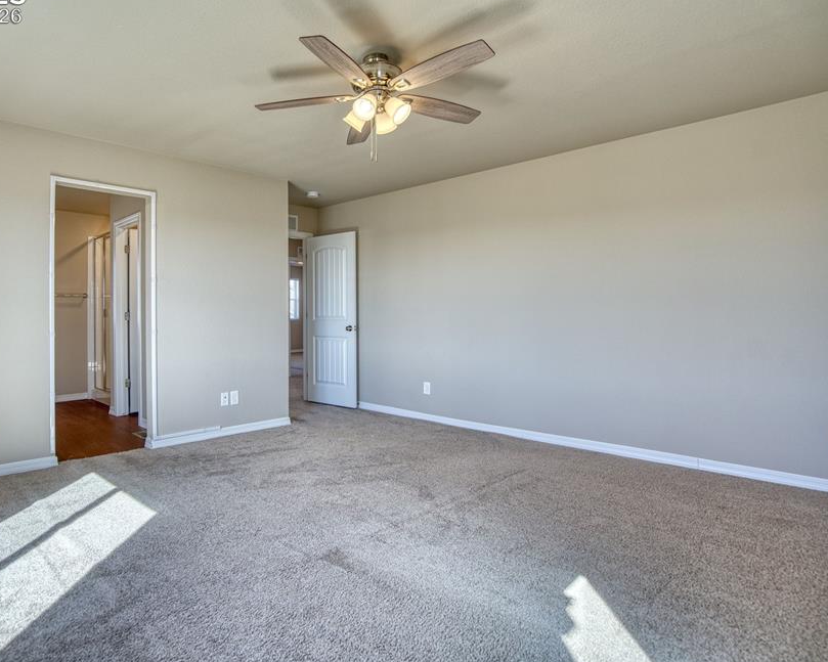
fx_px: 466
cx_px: 345
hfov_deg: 82.6
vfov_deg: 70.8
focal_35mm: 19
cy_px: 316
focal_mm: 16
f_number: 4
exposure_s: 1/200
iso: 500
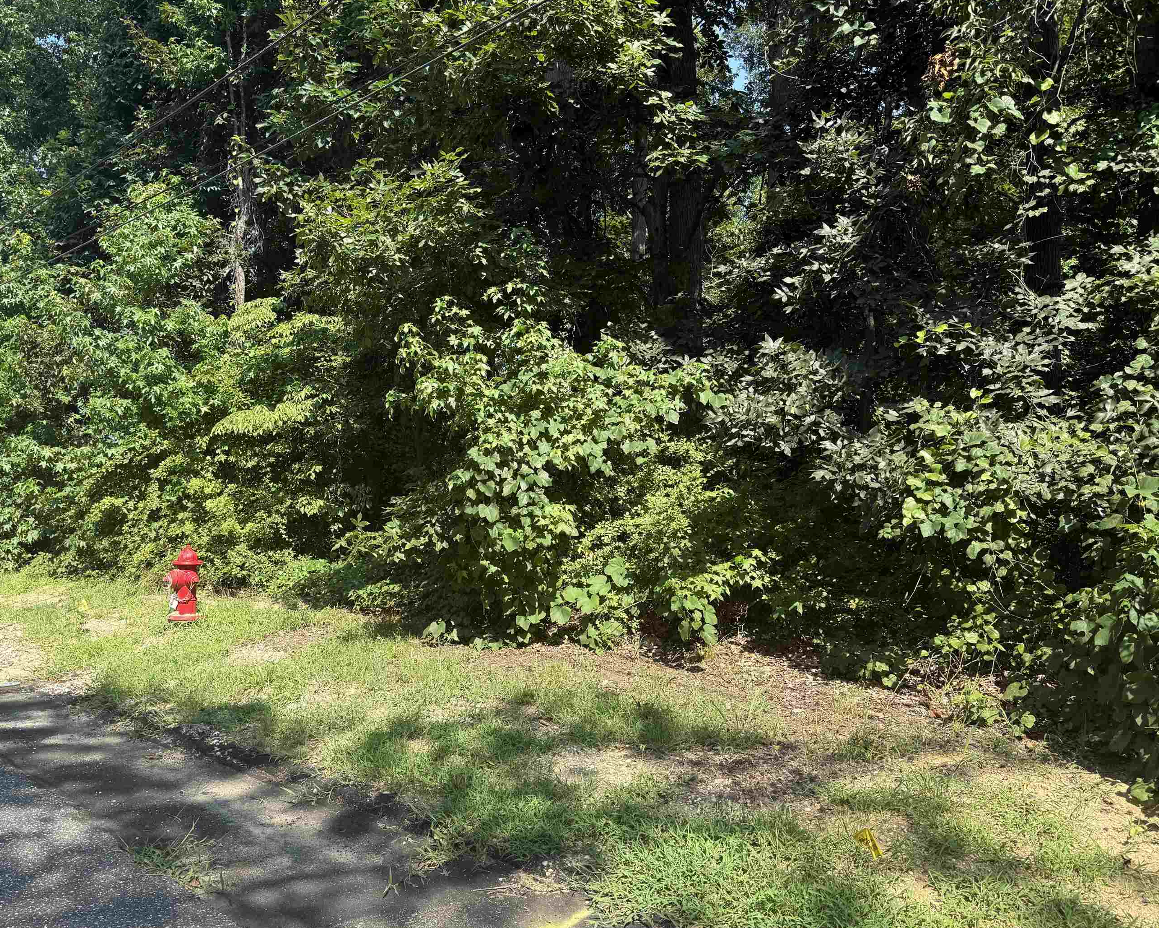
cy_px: 493
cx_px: 502
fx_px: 960
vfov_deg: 51.5
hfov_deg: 62.0
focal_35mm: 28
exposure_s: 1/1361
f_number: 1.78
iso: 80
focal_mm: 6.76
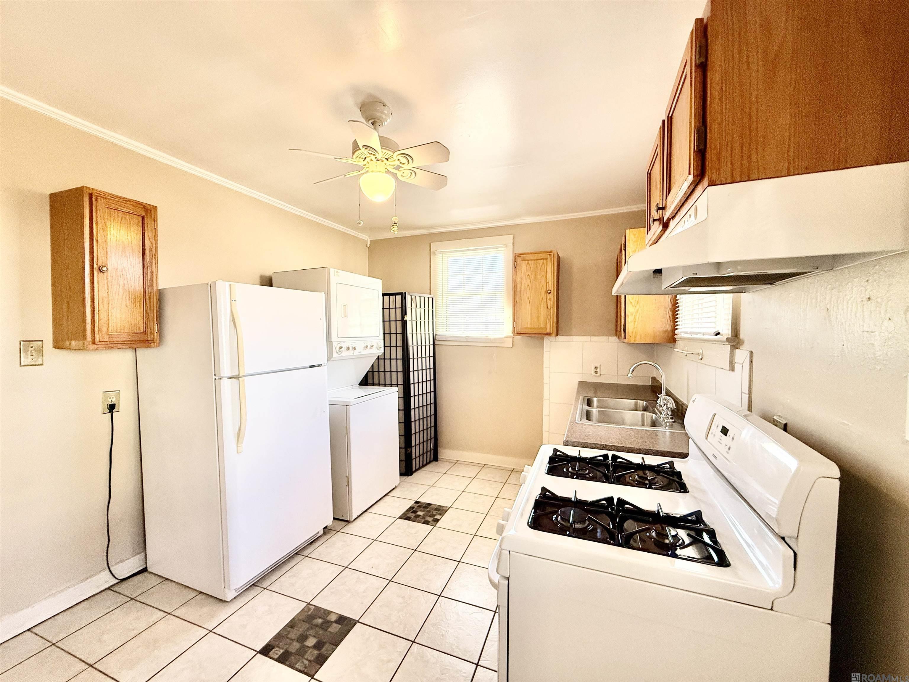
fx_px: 368
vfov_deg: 85.7
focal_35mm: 14
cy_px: 341
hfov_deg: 102.1
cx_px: 454
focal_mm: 2.22
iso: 200
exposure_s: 1/99
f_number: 2.2
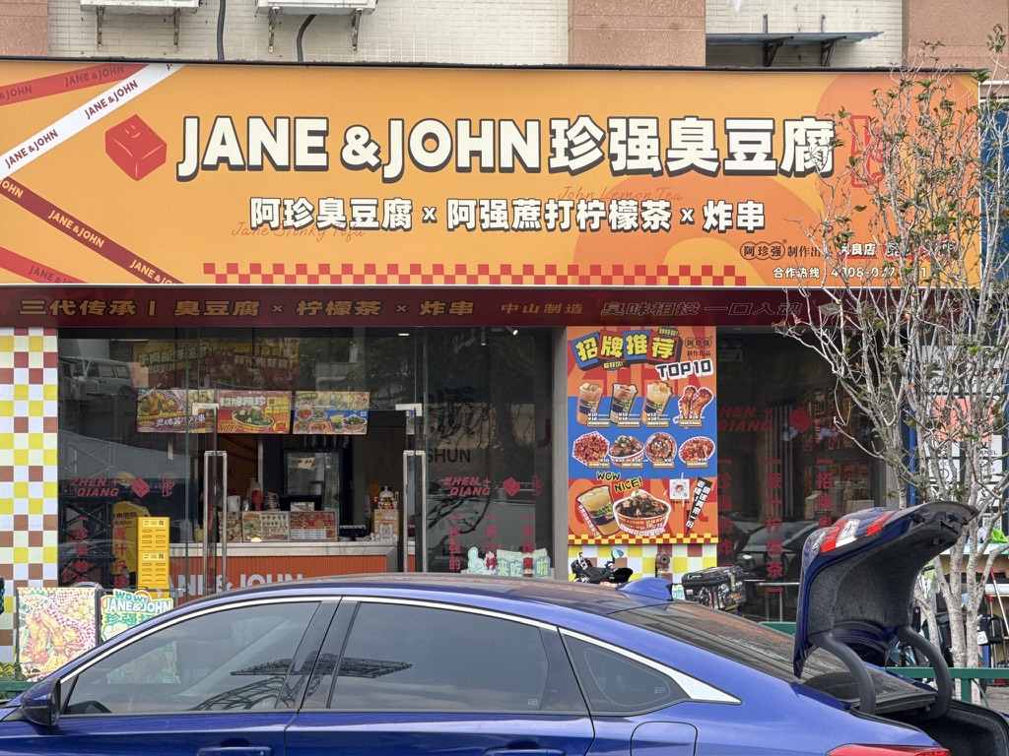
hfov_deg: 16.4
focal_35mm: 120
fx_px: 3498
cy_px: 378
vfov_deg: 12.3
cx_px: 504
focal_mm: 15.66
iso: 40
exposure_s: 1/170
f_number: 2.8
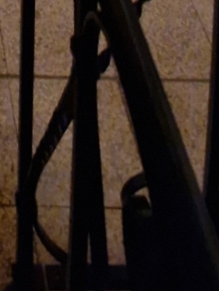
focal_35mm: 83
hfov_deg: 15.7
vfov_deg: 11.0
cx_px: -151
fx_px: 700
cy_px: -614
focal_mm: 2.2
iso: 800
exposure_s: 1/25
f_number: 2.2
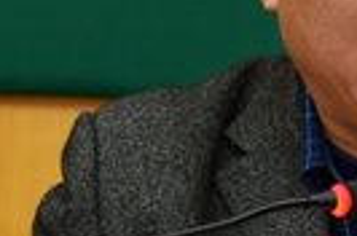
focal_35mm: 172
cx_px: 432
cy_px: 190
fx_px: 1702
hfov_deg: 11.7
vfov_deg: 7.9
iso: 1250
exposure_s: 1/50
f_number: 3.5
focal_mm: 38
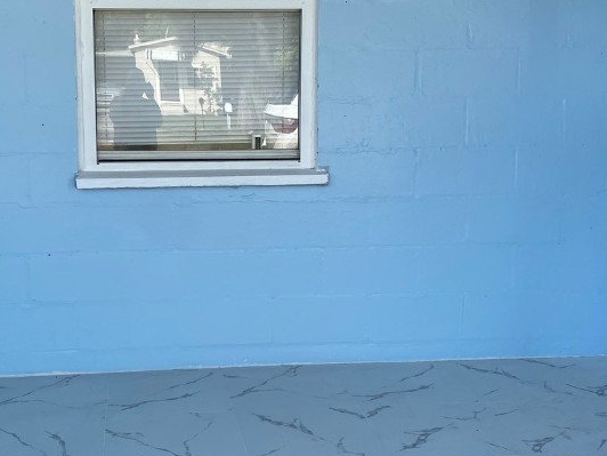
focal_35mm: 50
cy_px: 205
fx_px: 877
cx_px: 200
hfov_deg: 37.7
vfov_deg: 29.1
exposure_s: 1/788
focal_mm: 4.25
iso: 32
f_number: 1.8
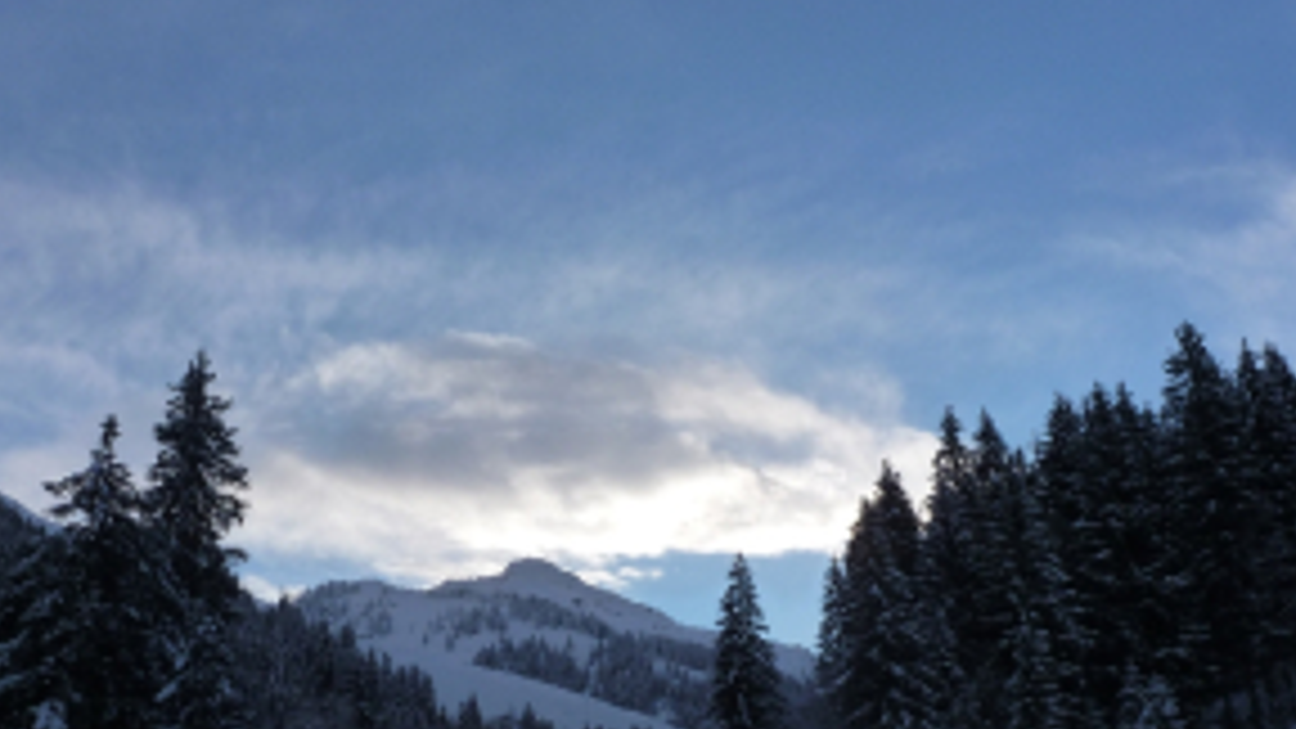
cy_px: 432
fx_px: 1546
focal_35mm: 45
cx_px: 536
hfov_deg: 45.3
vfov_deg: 26.5
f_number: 5
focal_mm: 5.9
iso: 160
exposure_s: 1/500
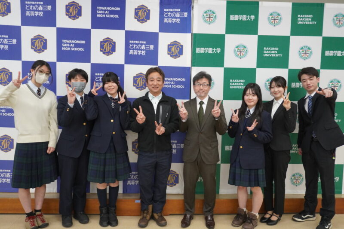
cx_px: 172
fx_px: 287
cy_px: 114
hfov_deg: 61.9
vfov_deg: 43.6
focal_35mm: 30
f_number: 4
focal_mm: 20
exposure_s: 1/160
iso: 1600
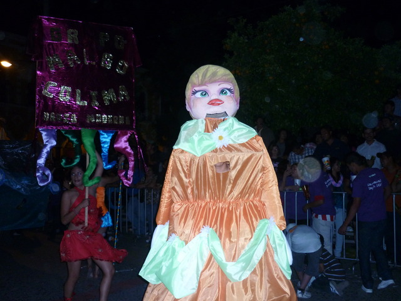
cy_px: 150
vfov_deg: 42.9
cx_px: 200
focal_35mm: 33
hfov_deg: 55.4
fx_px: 382
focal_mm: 5.5
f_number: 2.8
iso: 250
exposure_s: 1/125
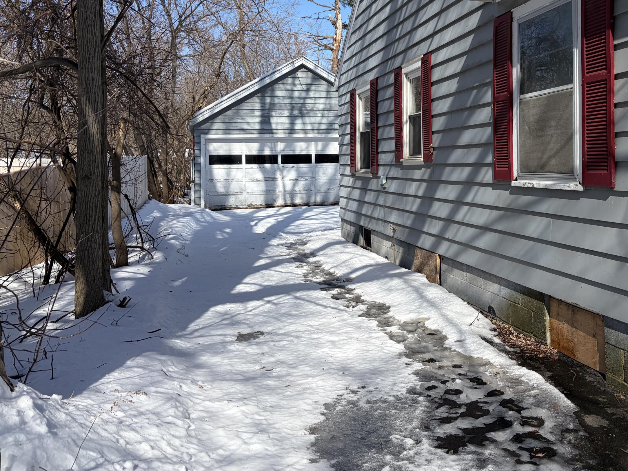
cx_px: 430
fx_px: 653
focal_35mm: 36
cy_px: 151
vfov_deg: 39.1
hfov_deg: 50.2
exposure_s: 1/5814
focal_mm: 5.96
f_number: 1.6
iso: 64
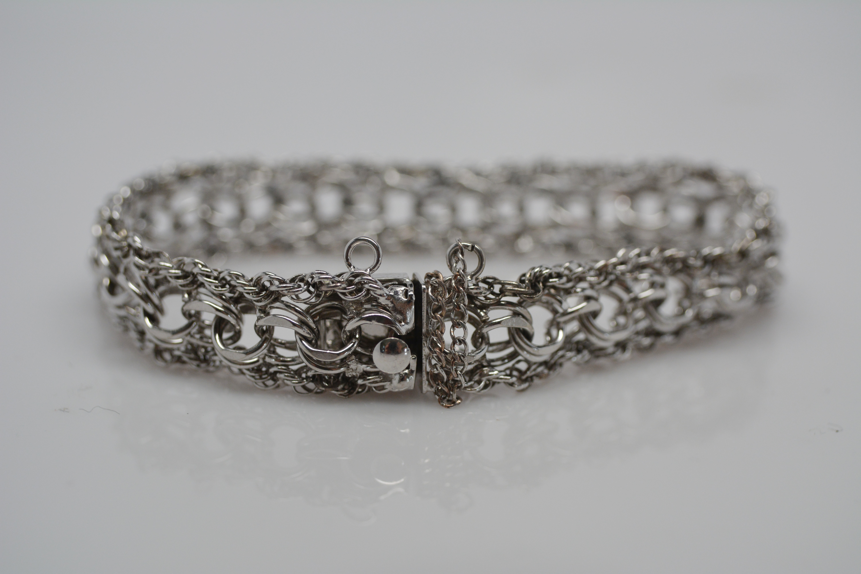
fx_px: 1004
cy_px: 287
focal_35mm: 42
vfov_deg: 31.9
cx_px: 430
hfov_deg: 46.4
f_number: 5.6
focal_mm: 28
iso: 400
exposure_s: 1/125
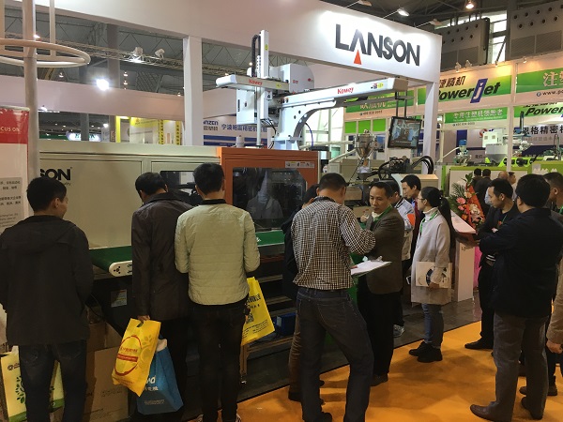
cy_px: 211
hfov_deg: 61.7
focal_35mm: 29
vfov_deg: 48.2
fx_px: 472
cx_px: 282
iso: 50
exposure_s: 1/33
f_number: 2.2
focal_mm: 4.15
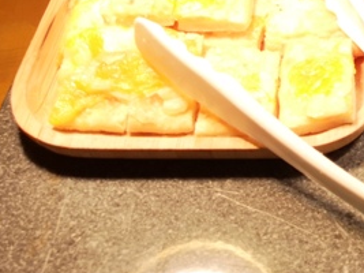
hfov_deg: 22.7
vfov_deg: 17.3
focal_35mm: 81
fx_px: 851
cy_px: -67
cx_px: 405
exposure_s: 1/100
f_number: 1.8
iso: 64
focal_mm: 3.95
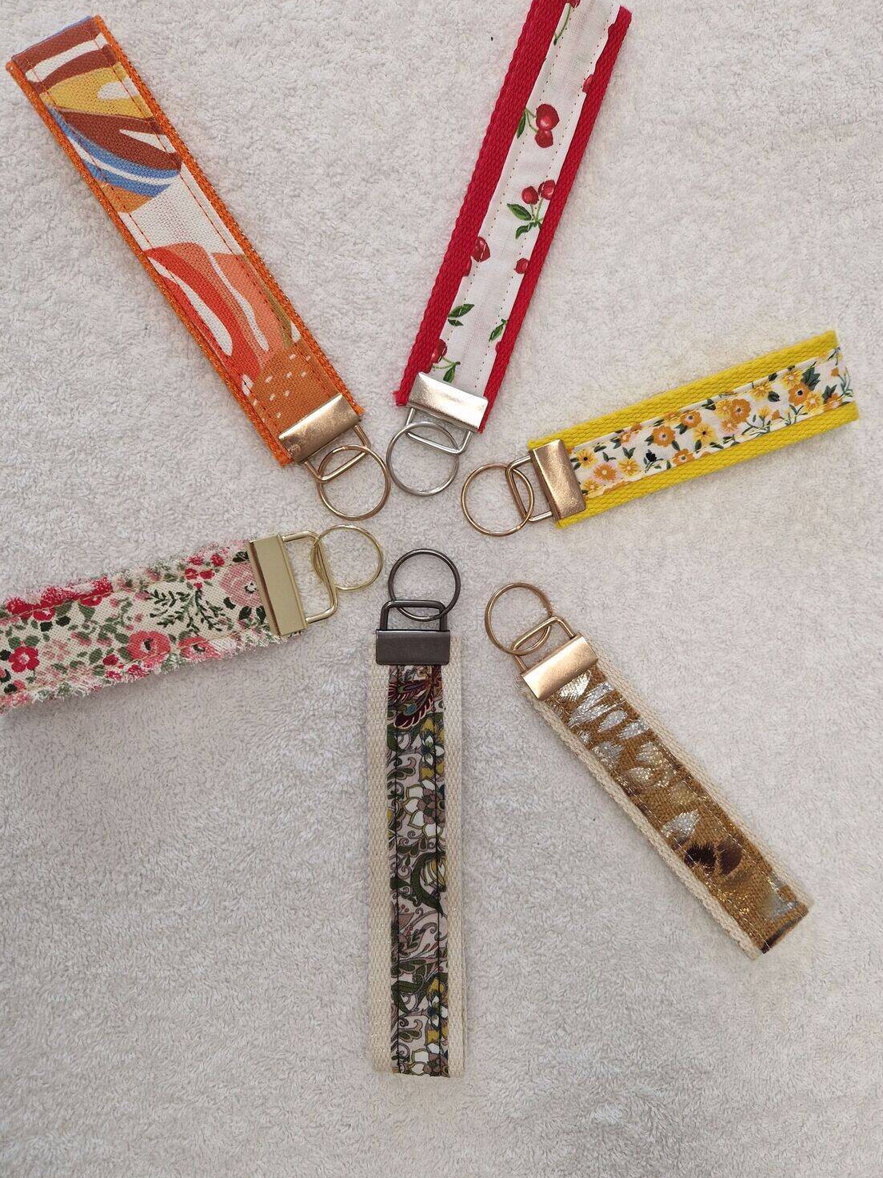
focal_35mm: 25
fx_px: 850
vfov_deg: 69.4
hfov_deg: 54.9
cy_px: 585
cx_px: 455
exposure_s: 1/190
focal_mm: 5.4
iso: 50
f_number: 1.8
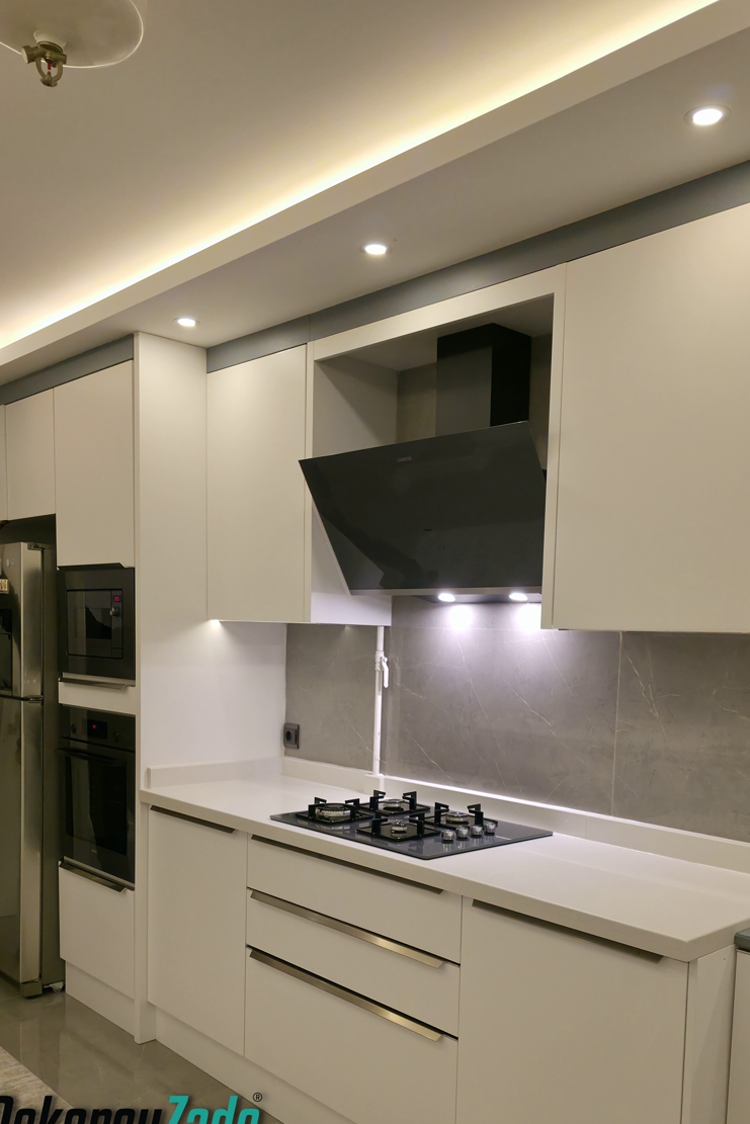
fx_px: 968
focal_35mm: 31
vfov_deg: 59.3
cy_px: 716
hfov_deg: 42.3
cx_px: 413
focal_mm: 6.3
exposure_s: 1/180
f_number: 1.7
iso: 200
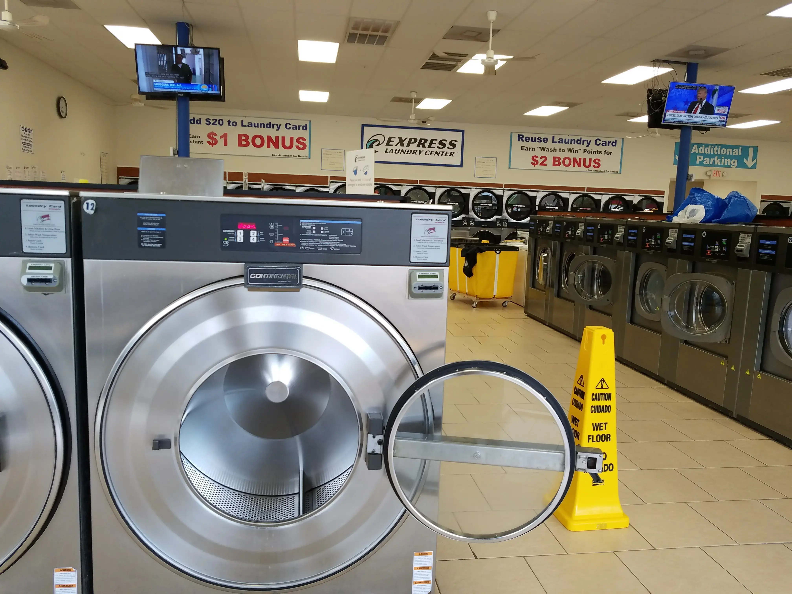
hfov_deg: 67.3
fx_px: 595
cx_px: 396
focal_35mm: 26
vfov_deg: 53.1
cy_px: 297
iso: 64
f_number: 1.7
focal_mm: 4.2
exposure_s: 1/60
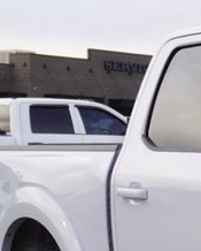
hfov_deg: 8.5
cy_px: 332
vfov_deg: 11.3
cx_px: 508
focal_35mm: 165
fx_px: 1226
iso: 100
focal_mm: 25
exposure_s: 1/100
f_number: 6.3
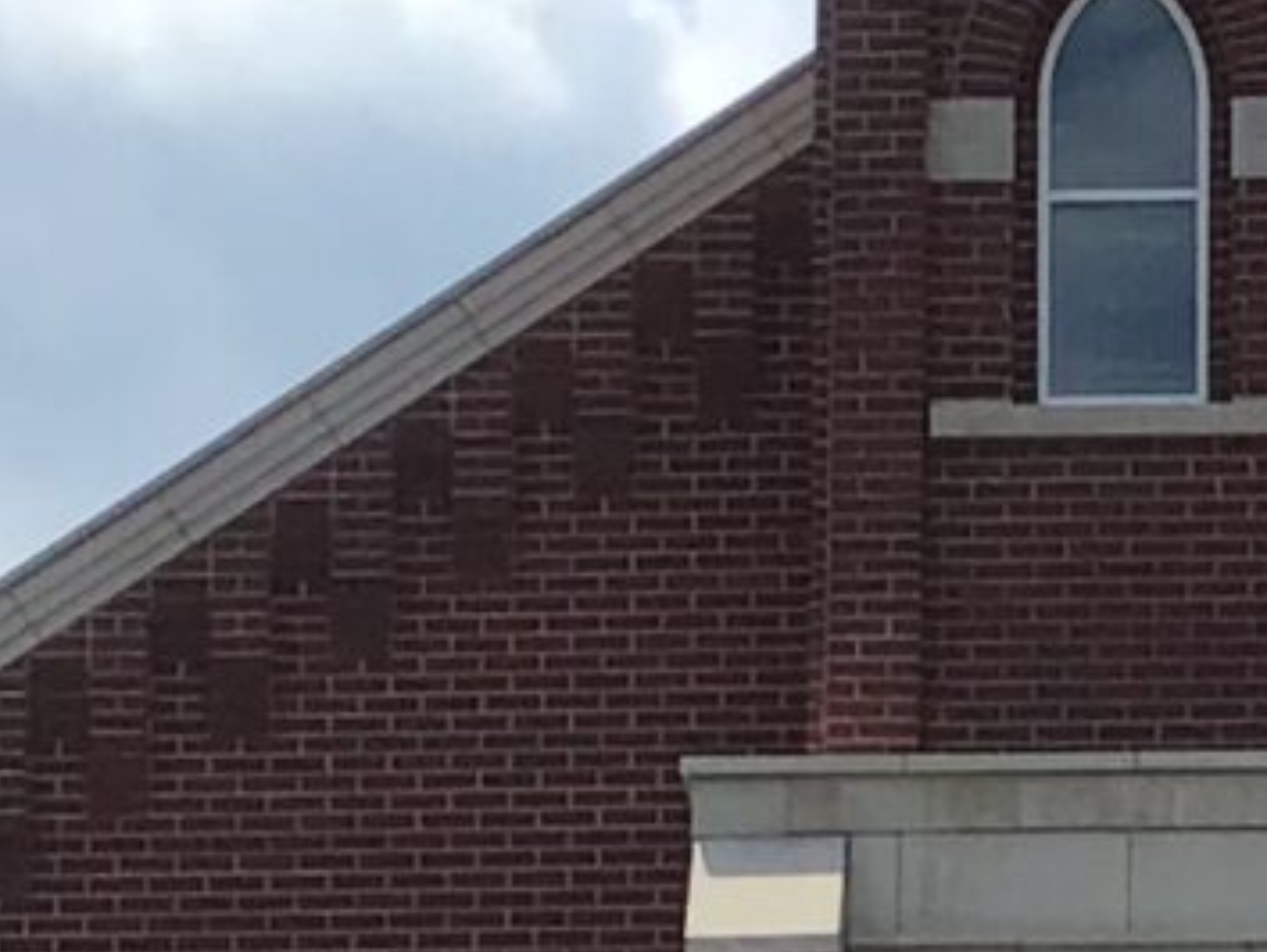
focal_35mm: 224
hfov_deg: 8.8
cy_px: 1593
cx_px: 1142
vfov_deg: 6.5
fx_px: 8204
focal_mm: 3.3
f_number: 2.4
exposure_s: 1/1698
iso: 25
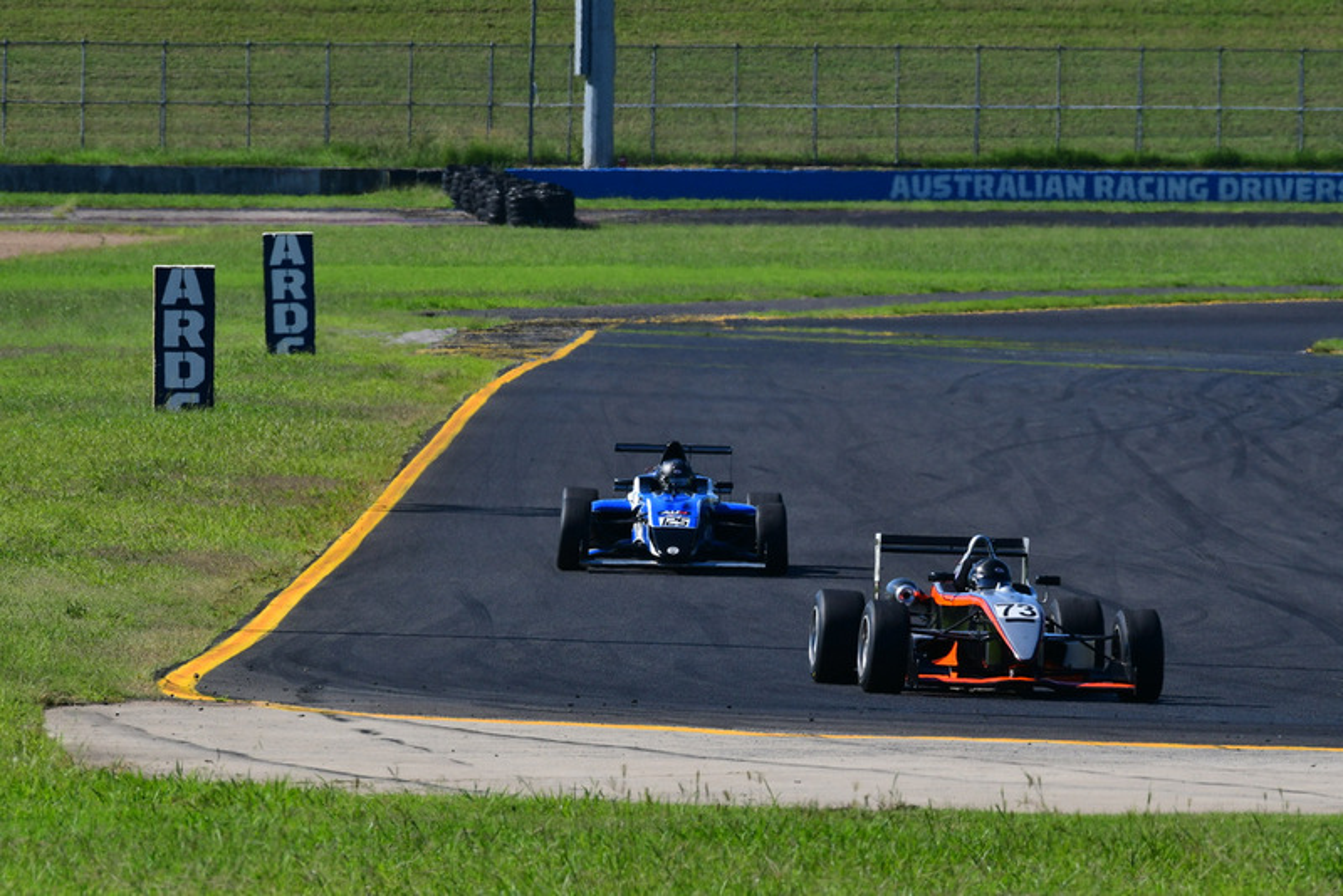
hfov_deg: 3.4
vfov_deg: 2.3
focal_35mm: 600
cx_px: 672
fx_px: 22390
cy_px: 448
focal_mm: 400
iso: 500
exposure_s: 1/640
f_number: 13
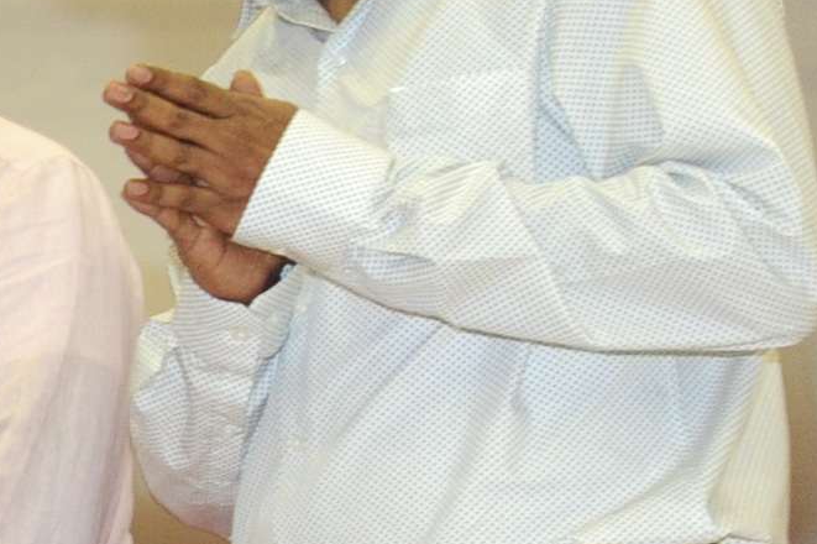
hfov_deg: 8.6
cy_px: 790
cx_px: -1492
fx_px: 4673
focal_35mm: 206
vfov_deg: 6.6
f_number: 5
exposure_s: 1/50
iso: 2500
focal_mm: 32
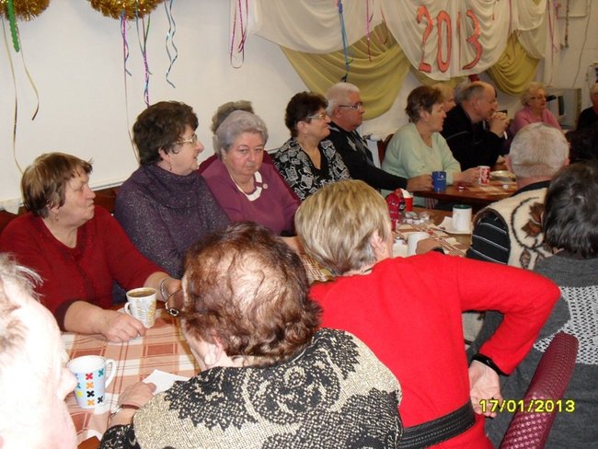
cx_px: 299
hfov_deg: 49.0
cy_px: 224
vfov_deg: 37.7
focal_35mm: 38
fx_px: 657
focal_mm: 6.3
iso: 200
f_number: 2.8
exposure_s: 1/45
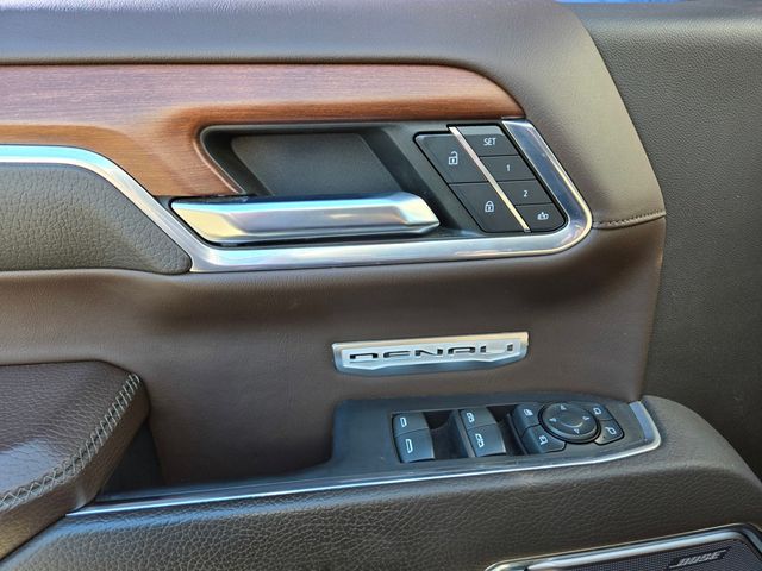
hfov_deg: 73.9
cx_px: 381
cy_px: 286
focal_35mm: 23
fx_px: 506
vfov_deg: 58.9
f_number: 1.8
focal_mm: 5.4
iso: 80
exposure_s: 1/180
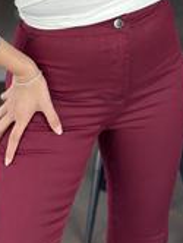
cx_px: 95
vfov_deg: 13.0
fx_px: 1026
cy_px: -81
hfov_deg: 10.2
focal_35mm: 146
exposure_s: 1/77
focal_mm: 6.86
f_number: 1.78
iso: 125
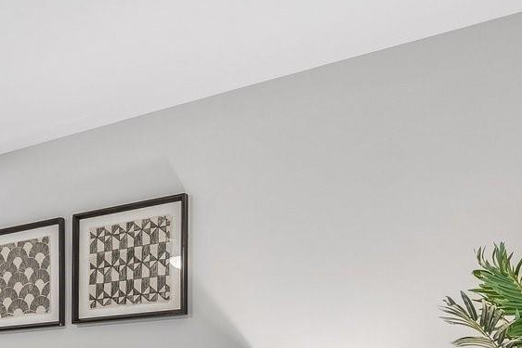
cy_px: 433
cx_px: -210
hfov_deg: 28.9
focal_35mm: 51
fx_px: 740
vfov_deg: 23.8
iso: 160
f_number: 7.1
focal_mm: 14
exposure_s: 1/5
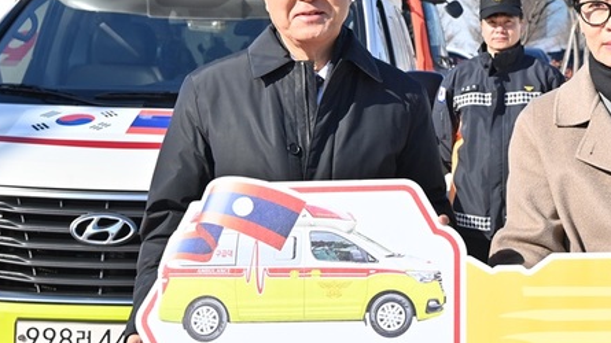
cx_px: 487
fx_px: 1717
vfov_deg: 11.4
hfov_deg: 20.0
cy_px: 77
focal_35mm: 106
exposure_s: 1/320
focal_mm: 50
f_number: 8
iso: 100
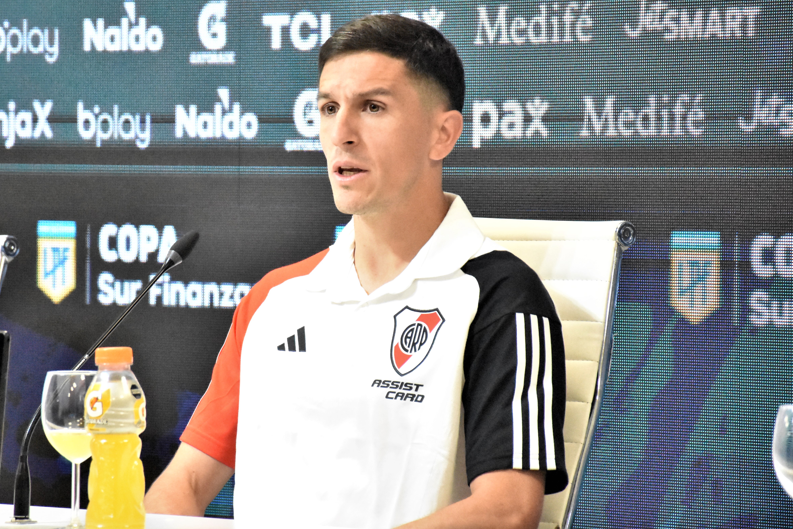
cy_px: 295
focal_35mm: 240
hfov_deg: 8.6
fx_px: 5286
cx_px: 376
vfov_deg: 5.7
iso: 16000
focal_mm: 140
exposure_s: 1/640
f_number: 5.6
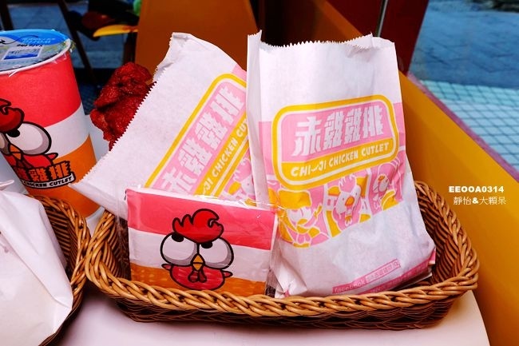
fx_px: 346
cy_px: 173
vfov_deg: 53.1
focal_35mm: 24
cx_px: 260
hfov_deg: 73.8
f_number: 4
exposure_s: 1/80
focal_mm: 8.8
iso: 125
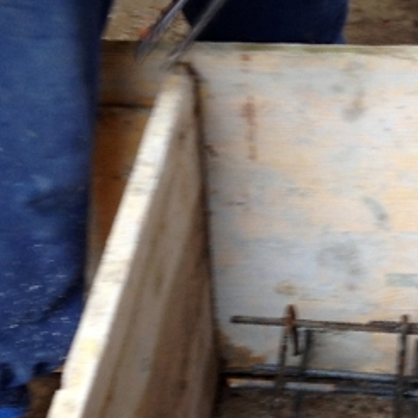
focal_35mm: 113
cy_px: 466
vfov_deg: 15.0
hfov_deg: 15.1
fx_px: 1544
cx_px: 432
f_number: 2.4
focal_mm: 4.28
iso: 64
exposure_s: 1/30
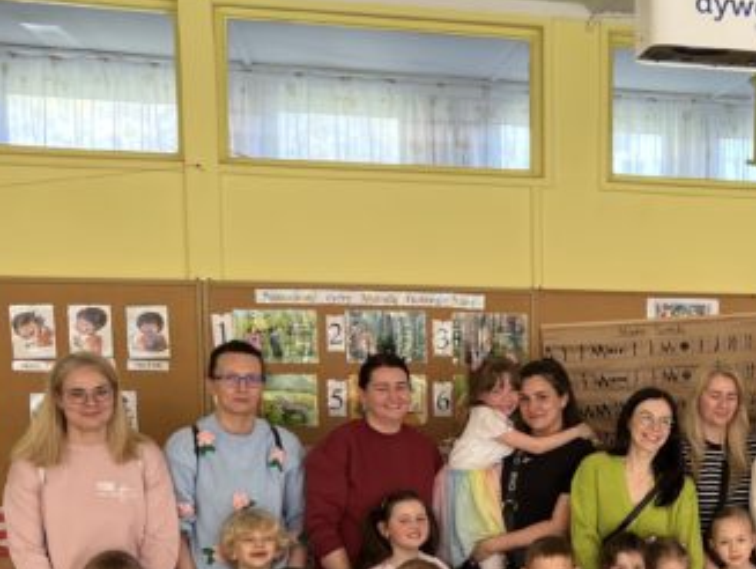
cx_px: 788
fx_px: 1334
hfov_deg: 29.2
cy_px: 433
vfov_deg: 23.8
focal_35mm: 61
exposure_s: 1/121
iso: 125
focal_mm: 5.7
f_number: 1.5
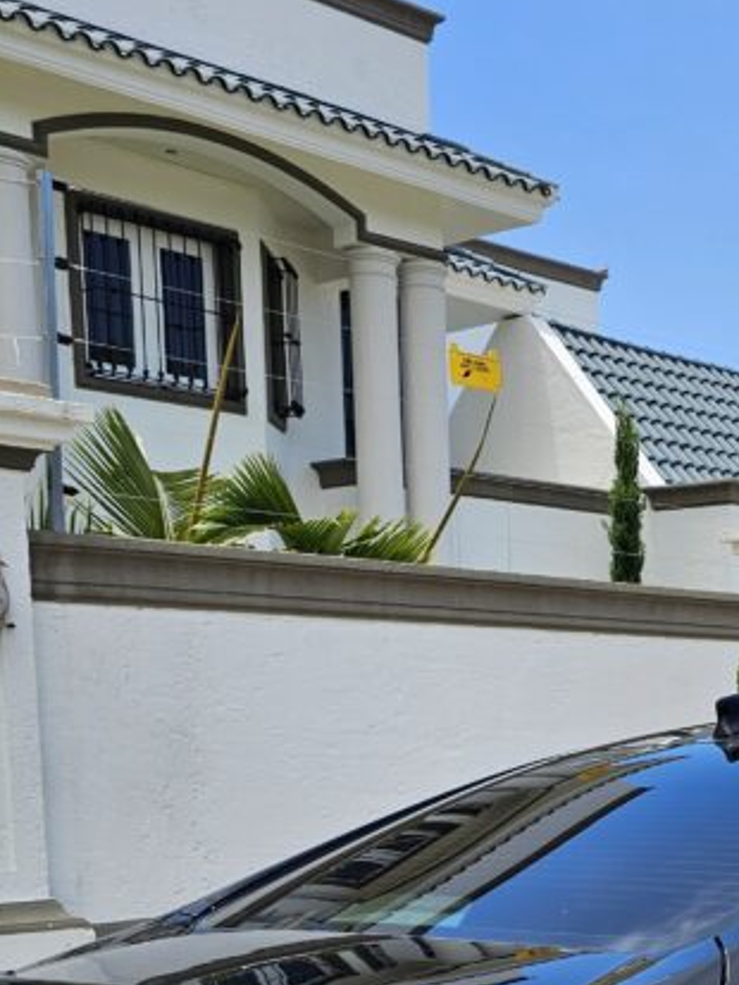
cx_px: 799
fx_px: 1622
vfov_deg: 31.7
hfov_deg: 24.1
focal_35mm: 57
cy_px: 935
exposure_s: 1/512
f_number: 1.7
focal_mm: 6.3
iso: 10
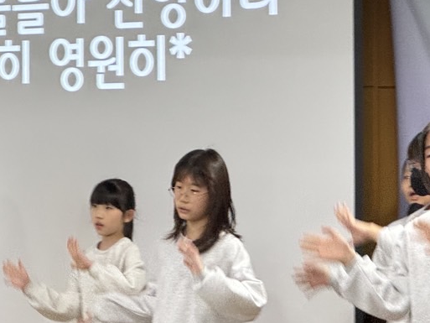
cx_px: 226
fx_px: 2386
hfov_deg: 10.3
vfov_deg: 7.7
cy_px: 159
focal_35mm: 192
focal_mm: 9
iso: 320
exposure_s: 1/60
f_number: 2.8
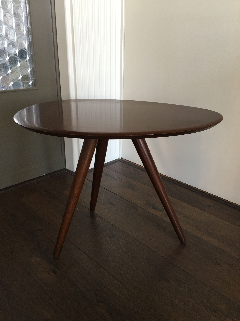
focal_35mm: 29
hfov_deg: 48.2
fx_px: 268
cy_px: 160
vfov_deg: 61.7
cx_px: 120
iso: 125
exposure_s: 1/33
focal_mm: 4.15
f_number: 2.2
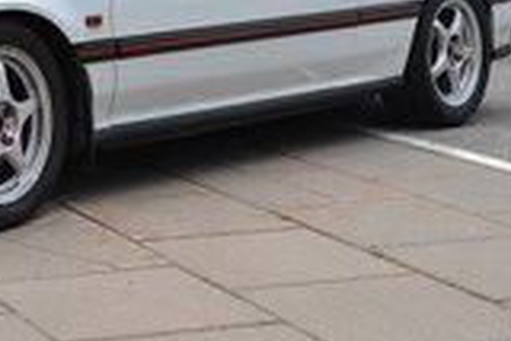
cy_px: -46
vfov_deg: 12.8
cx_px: -51
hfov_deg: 18.7
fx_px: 1492
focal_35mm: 105
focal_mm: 28
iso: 200
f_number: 5.6
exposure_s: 1/125
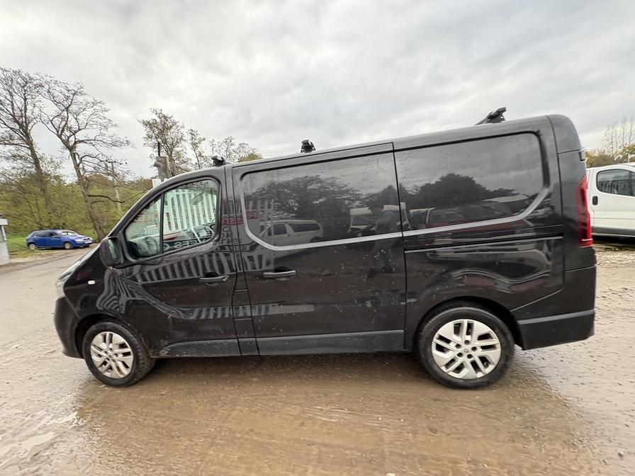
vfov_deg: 85.7
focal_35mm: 14
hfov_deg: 102.1
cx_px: 318
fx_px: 257
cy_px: 238
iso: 125
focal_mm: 2.22
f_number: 2.2
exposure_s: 1/99
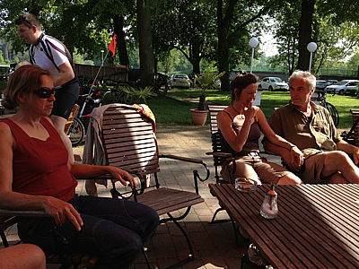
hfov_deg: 52.6
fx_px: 363
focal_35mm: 35
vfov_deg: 40.7
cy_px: 134
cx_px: 180
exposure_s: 1/493
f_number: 2.4
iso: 50
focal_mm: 4.28
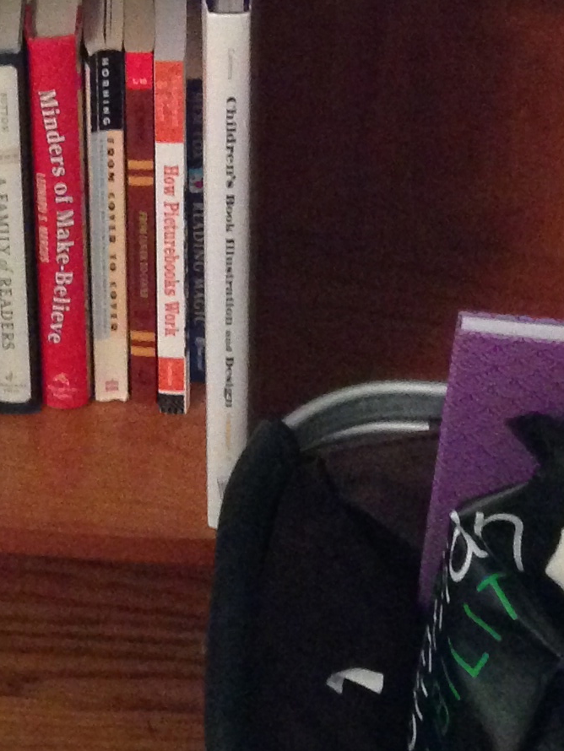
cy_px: -500
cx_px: 32
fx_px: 2627
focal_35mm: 121
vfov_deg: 14.7
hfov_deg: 12.1
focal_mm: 4.12
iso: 500
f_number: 2.4
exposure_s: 1/15
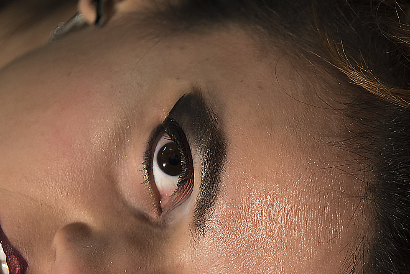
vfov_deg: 5.0
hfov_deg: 7.5
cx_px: 371
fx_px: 3122
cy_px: 276
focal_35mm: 274
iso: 500
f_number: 2.8
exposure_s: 1/500
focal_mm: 112
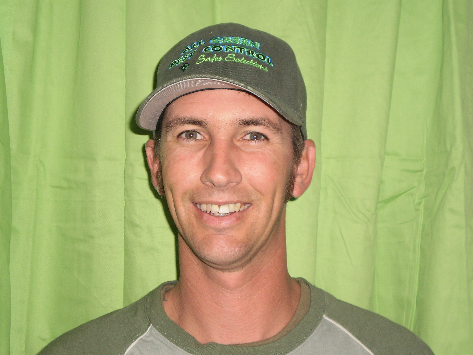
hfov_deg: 30.3
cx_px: 236
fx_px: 875
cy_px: 178
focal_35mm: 64
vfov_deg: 22.9
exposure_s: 1/40
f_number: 4.4
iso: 125
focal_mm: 11.3
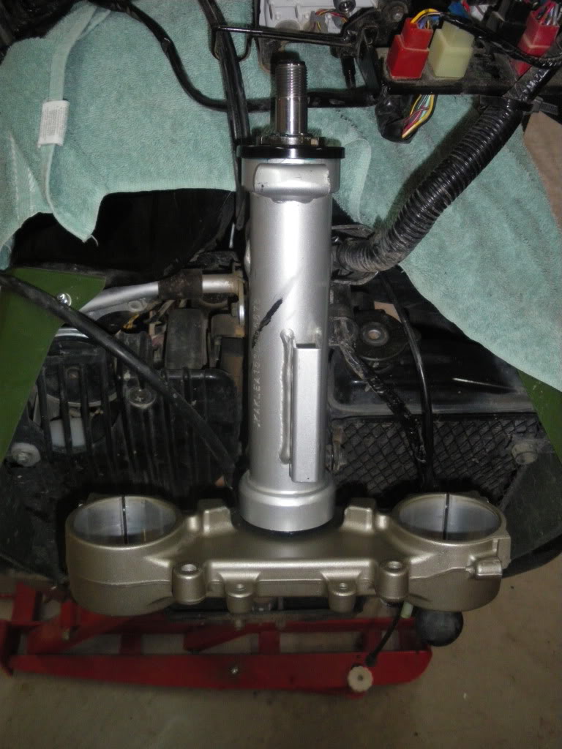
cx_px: 281
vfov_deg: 51.4
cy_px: 374
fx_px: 779
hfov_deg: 39.7
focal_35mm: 36
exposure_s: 1/50
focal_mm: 6.3
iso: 400
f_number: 3.5
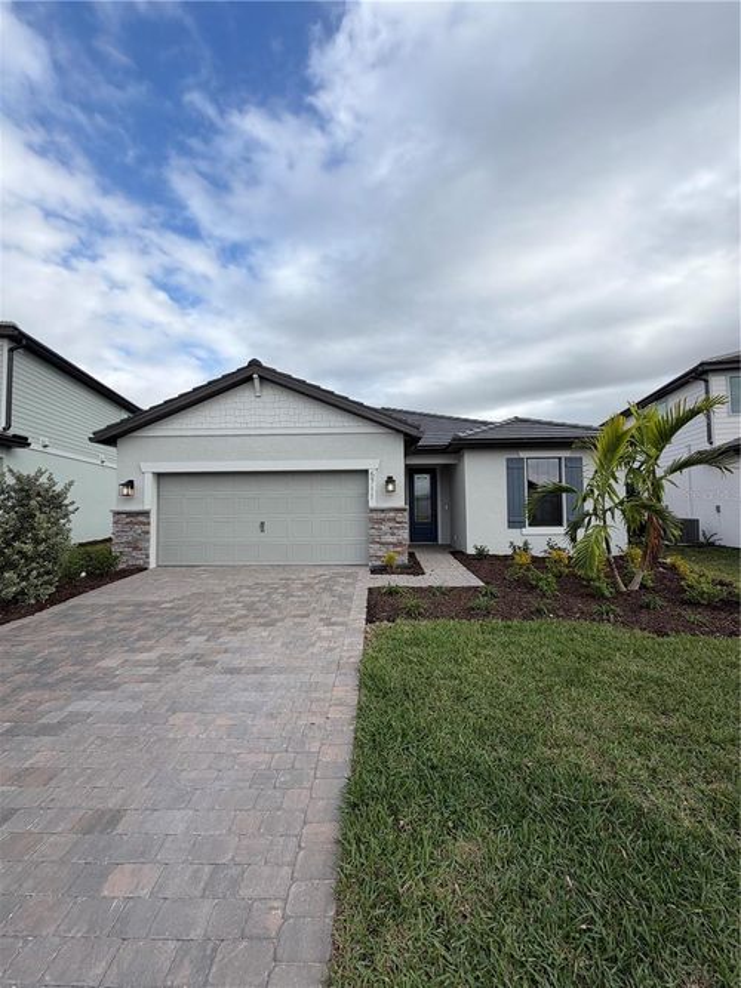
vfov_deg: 102.1
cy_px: 494
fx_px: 400
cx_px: 370
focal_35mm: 14
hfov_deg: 85.7
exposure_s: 1/502
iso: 64
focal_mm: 2.22
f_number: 2.2
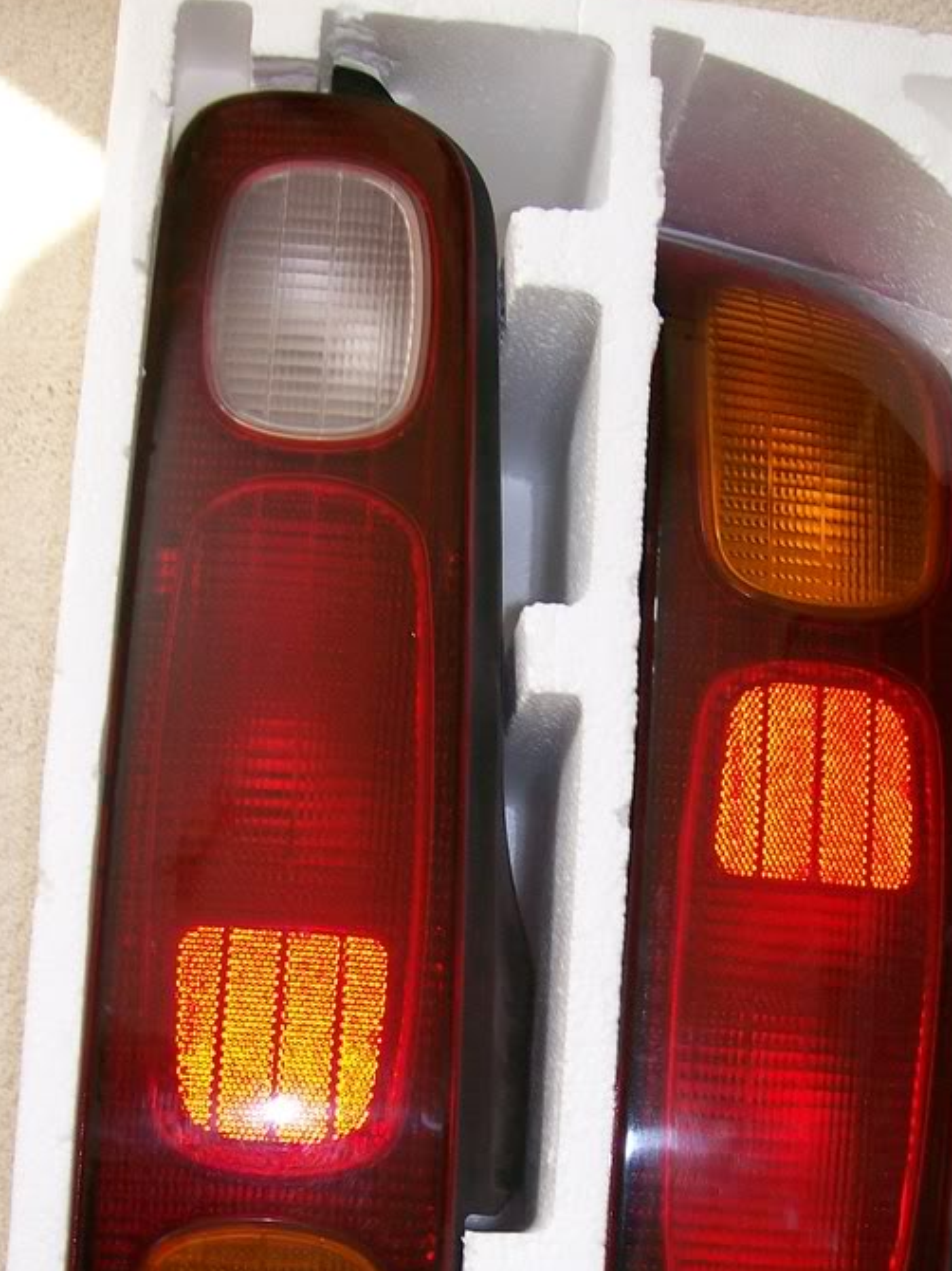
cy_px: 956
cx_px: 524
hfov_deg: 26.5
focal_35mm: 55
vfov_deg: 34.2
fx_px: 2018
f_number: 2.7
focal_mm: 6
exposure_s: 1/64
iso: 80
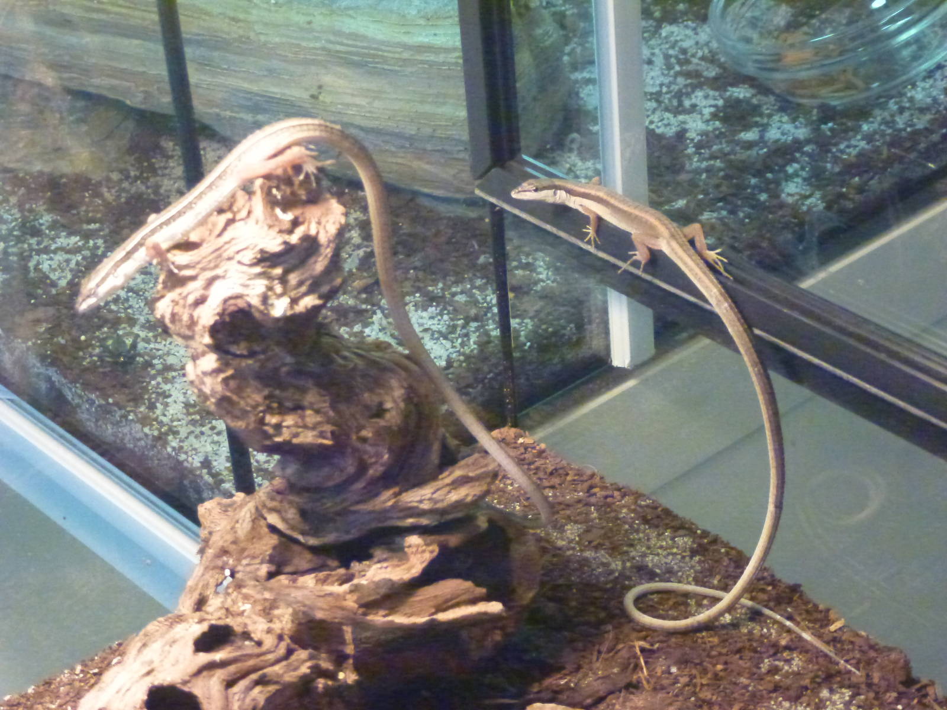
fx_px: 2243
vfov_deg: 18.0
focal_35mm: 82
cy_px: 355
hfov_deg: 23.8
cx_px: 474
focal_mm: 14.8
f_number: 4.8
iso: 1600
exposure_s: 1/50
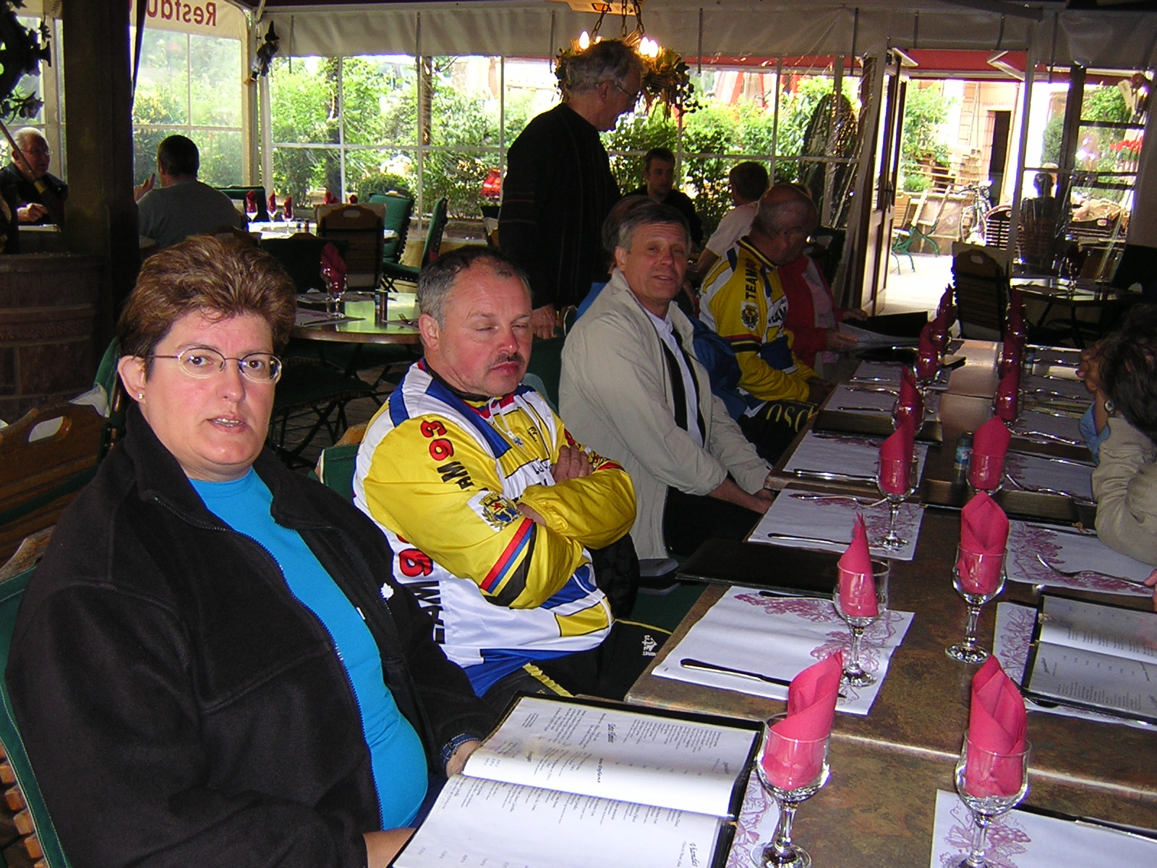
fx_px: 1203
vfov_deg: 39.7
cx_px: 578
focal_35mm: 36
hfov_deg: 51.4
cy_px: 434
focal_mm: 4.7
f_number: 2.6
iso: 138
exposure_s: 1/60.1
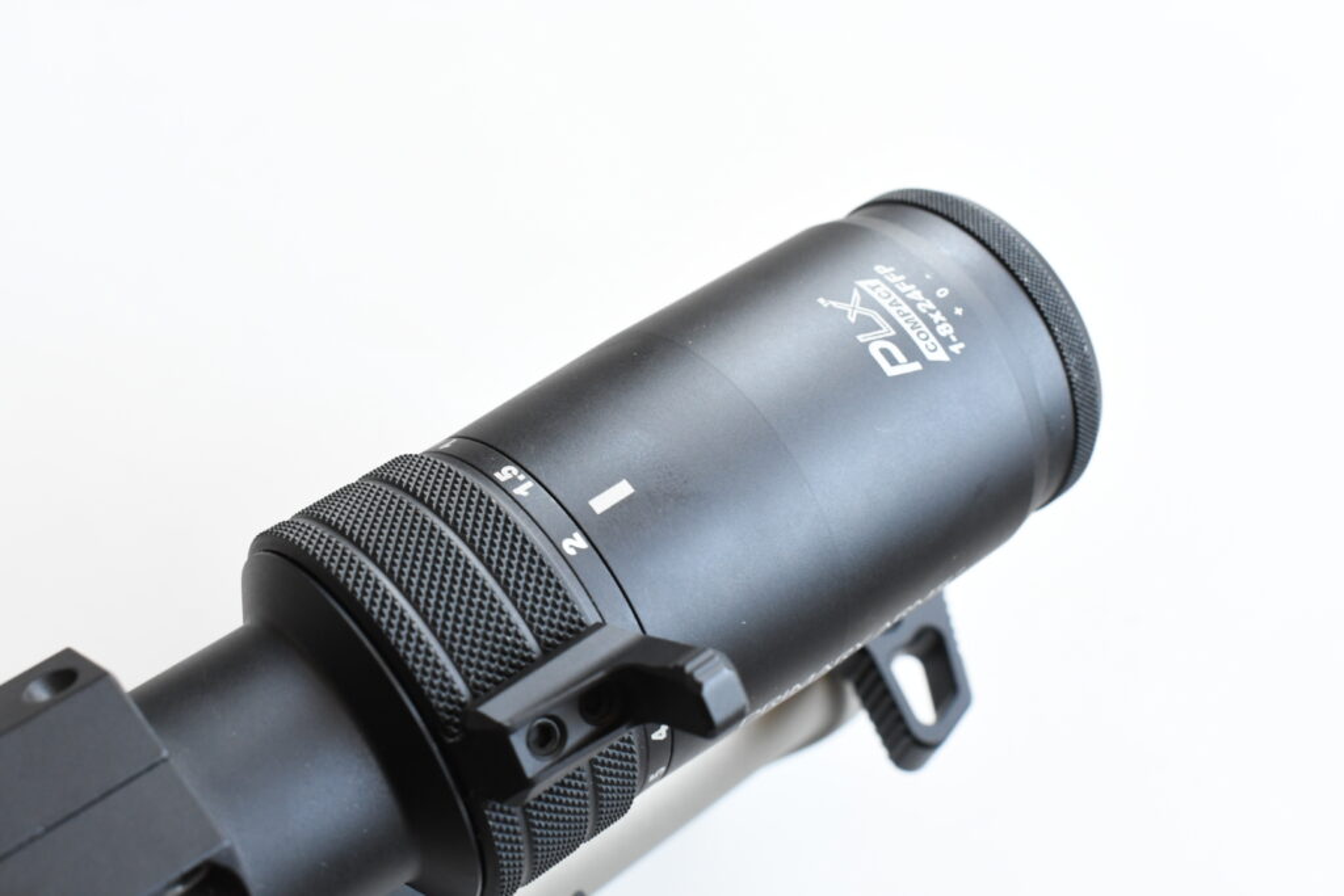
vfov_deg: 26.5
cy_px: 448
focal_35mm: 51
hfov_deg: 38.9
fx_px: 1904
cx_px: 672
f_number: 11
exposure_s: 1/25
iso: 1600
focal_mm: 34
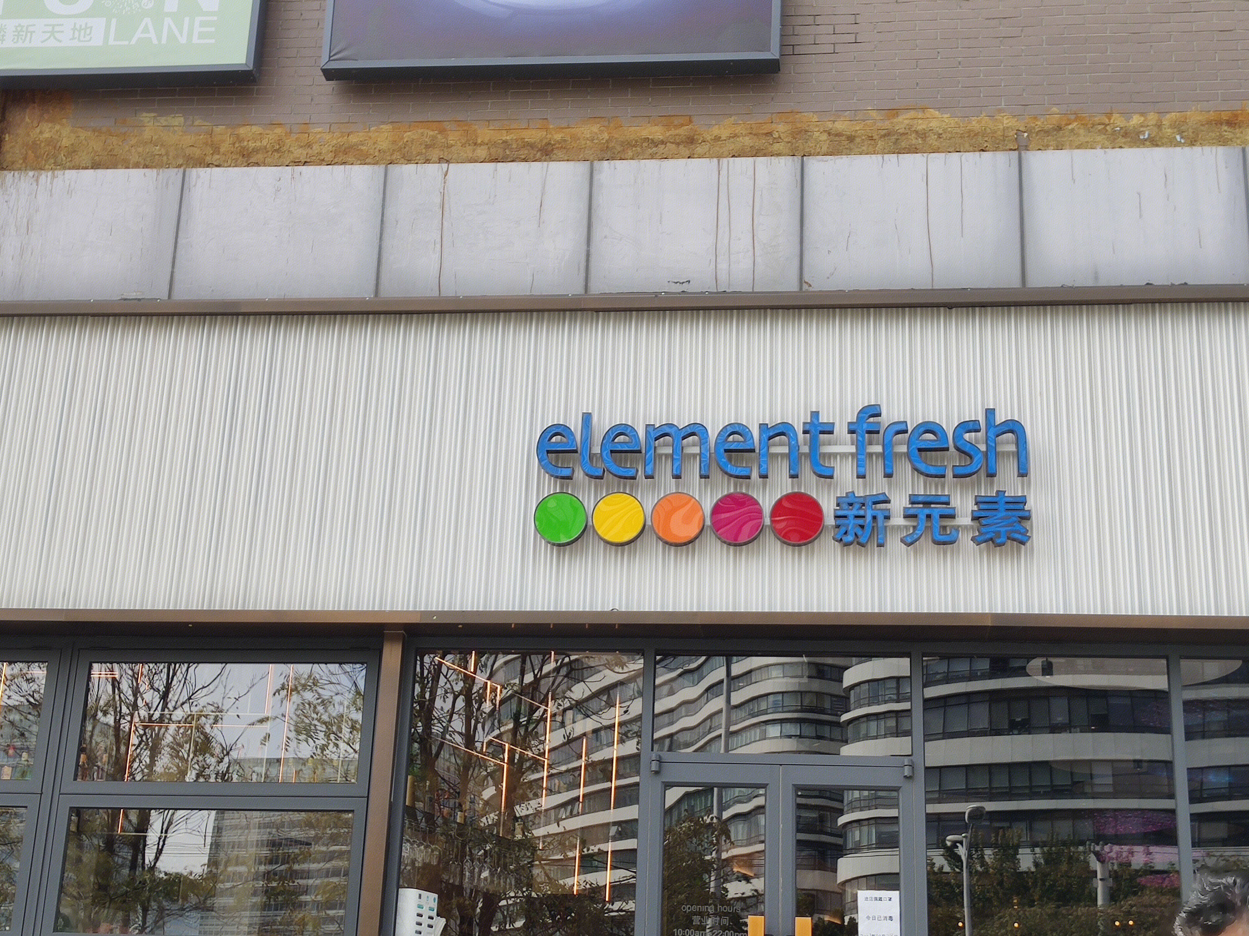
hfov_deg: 37.5
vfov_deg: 28.6
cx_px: 624
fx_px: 1840
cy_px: 468
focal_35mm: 51
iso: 112
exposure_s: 1/619
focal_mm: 4.75
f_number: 1.75
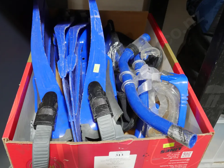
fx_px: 240
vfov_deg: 38.7
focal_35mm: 37
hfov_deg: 50.1
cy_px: 83
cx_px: 109
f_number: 4
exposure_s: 1/60
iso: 1000
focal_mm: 18
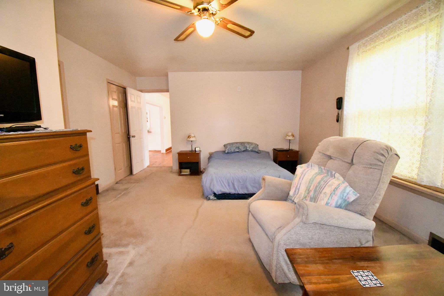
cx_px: 222
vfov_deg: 77.3
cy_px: 148
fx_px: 185
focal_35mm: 15
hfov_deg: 100.4
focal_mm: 10
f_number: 4.5
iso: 25600
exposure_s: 1/250
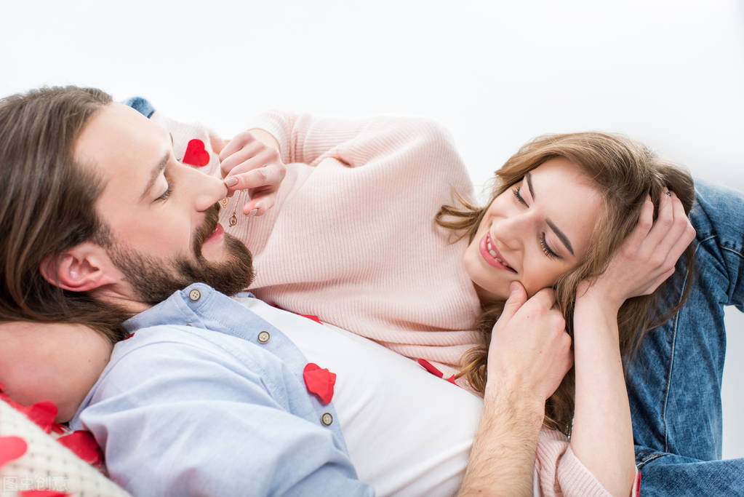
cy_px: 248
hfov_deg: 54.4
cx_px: 372
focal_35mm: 35
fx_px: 724
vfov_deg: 37.9
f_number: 4
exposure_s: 1/250
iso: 160
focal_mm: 35
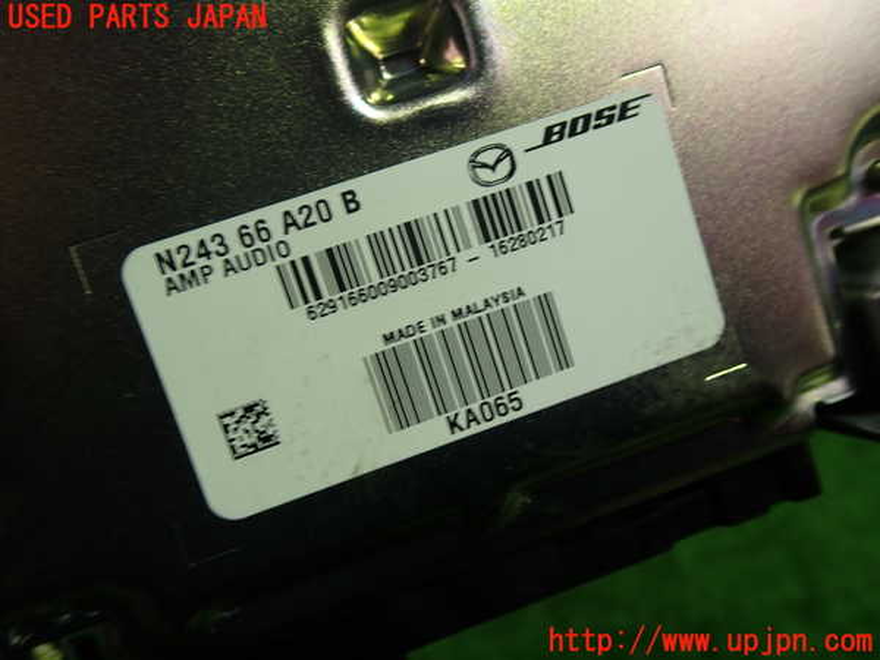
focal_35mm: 30
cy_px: 330
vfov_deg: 46.8
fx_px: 763
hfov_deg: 60.0
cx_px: 440
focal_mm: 5.4
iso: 125
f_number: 2.3
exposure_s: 1/60
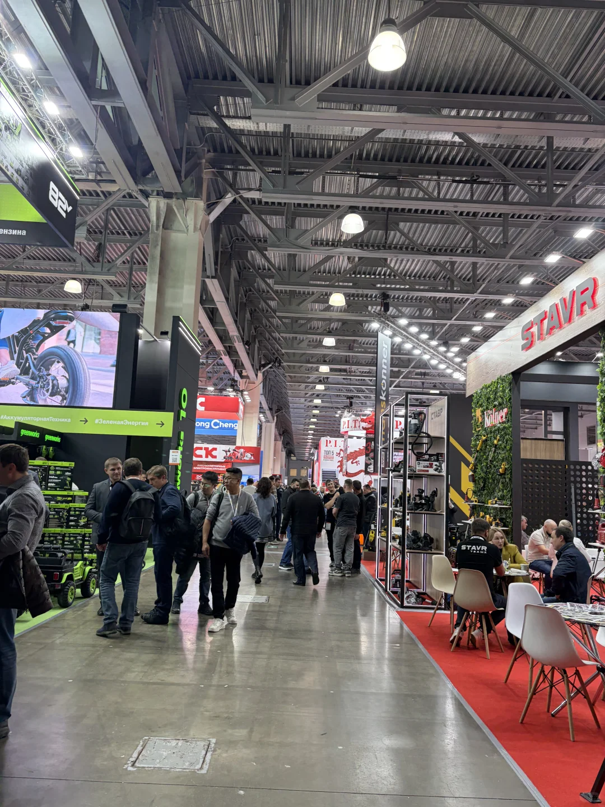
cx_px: 302
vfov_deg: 67.3
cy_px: 404
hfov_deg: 53.1
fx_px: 606
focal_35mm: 26
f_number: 1.6
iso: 80
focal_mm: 5.96
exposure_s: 1/50
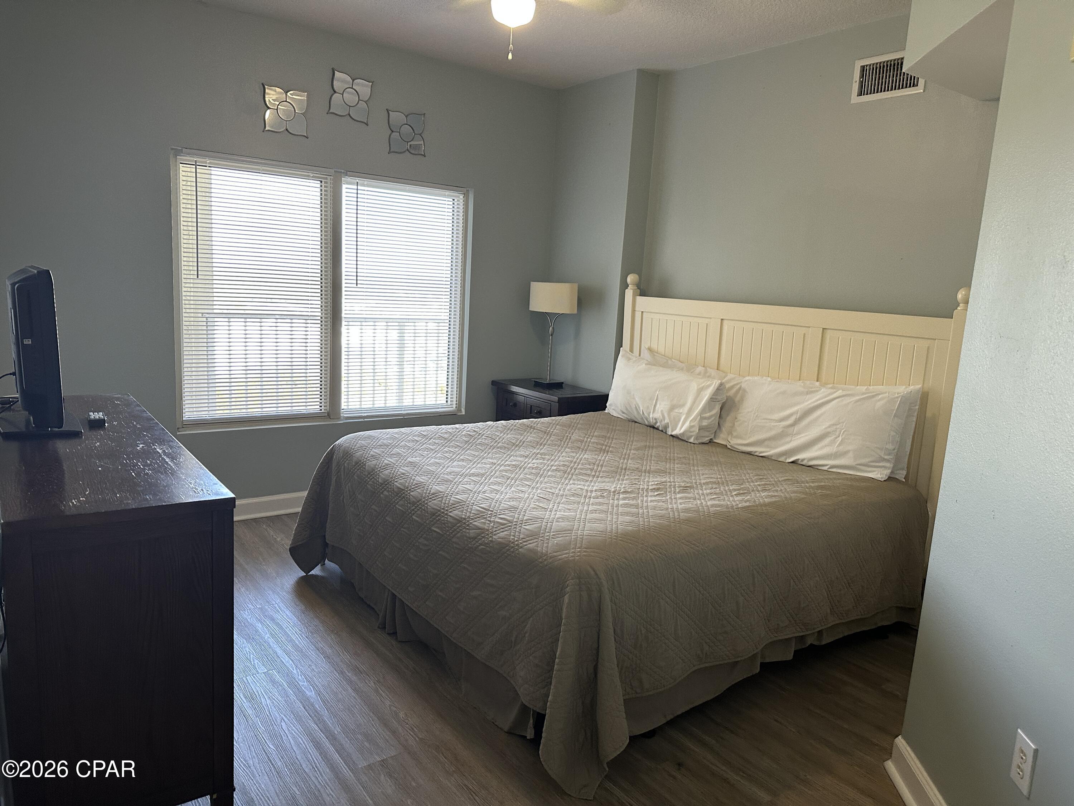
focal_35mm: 24
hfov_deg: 71.6
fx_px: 745
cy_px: 403
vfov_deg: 56.8
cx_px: 537
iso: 200
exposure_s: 1/120
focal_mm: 6.86
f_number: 1.78
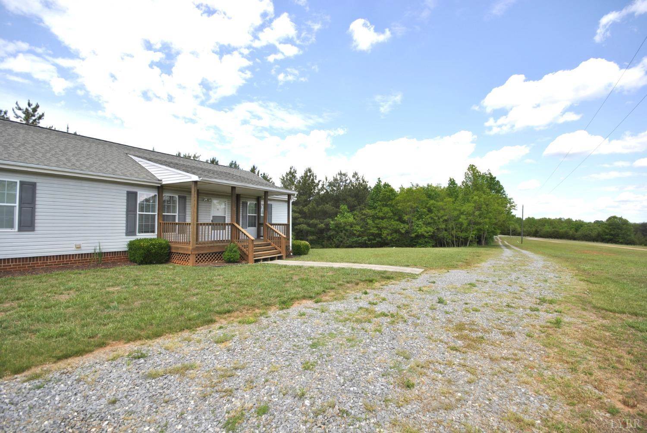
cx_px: 324
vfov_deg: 77.5
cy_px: 216
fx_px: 270
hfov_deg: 100.3
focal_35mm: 15
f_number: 8
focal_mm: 10
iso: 100
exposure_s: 1/250
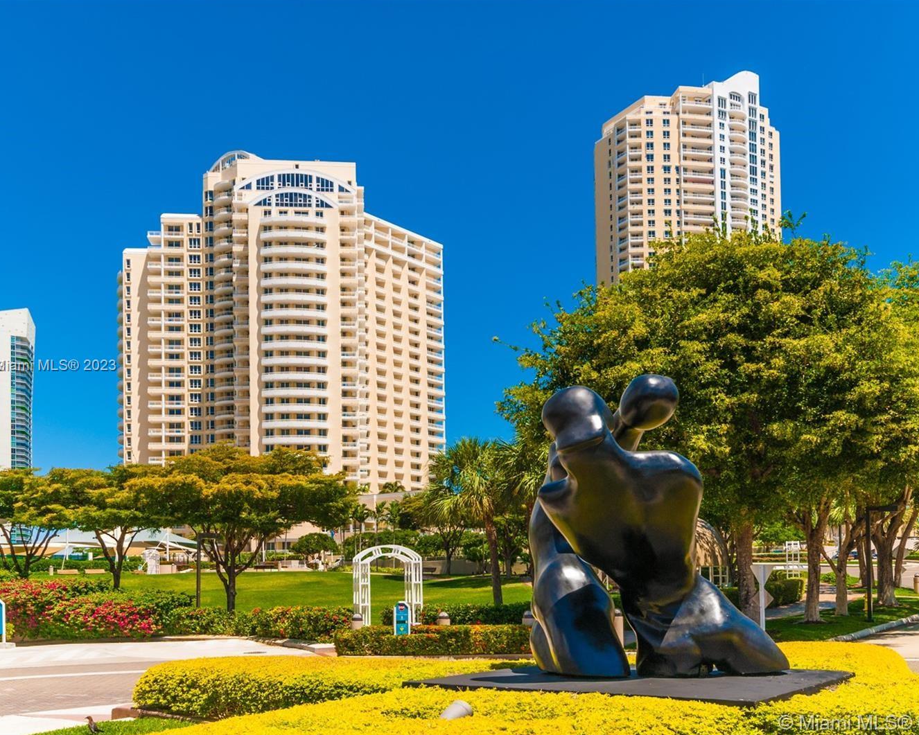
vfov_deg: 43.4
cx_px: 449
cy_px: 366
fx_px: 925
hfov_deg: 52.8
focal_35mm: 34
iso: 100
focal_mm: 20
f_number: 8
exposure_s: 1/160
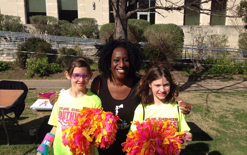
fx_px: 242
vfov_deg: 35.3
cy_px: 80
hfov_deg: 54.0
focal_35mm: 36
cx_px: 125
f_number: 2.4
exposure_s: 1/1748
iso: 50
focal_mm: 4.12
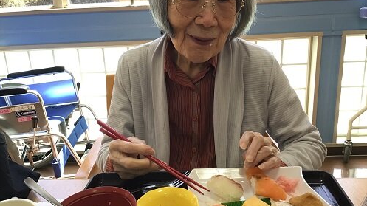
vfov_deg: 34.6
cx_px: 183
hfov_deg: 58.0
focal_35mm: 34
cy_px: 94
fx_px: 331
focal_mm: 3.3
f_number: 2.4
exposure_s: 1/40
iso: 25
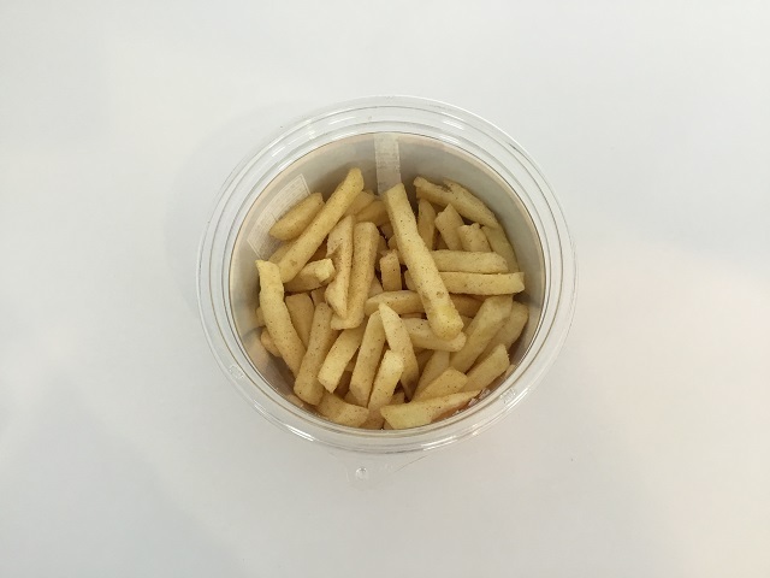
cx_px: 385
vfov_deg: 45.4
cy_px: 289
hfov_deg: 58.4
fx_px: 690
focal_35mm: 31
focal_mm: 3.3
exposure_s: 1/30
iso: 50
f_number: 2.4
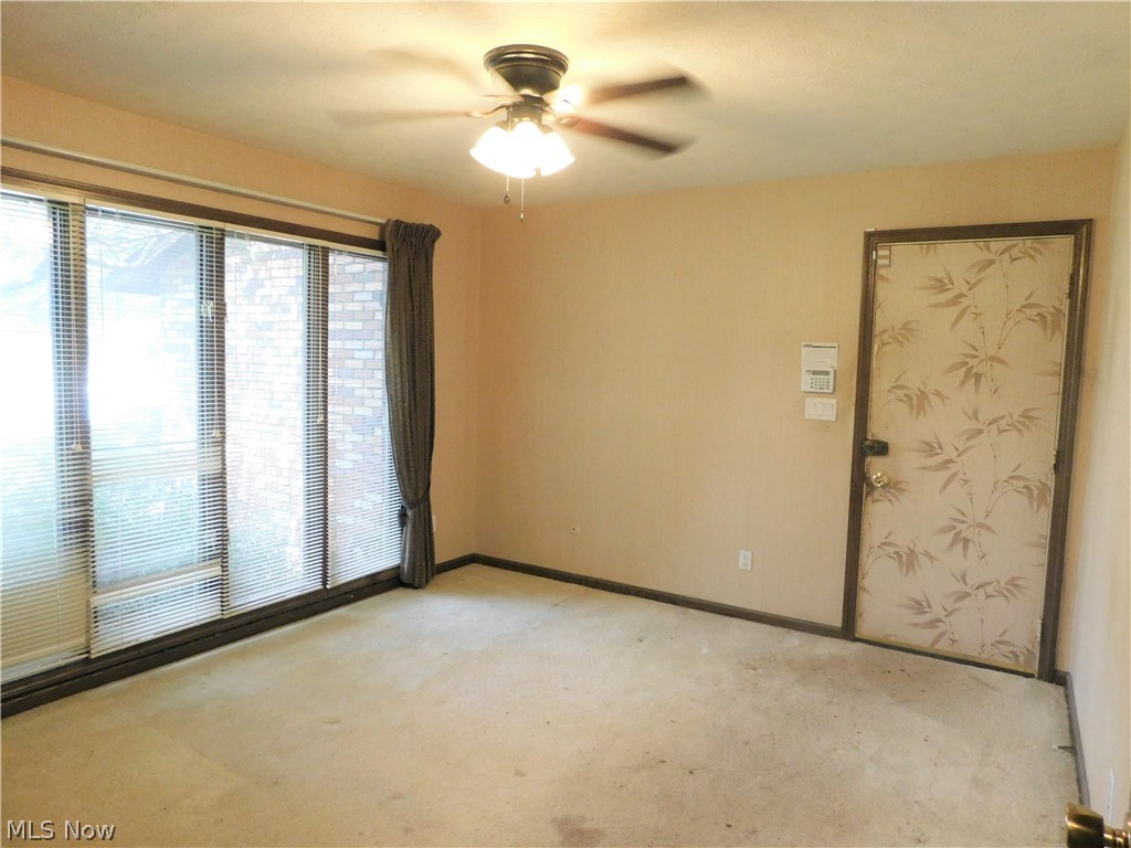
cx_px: 566
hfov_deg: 73.9
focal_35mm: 23
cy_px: 424
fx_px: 751
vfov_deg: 58.9
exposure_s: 1/15
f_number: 3
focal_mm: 4
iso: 400
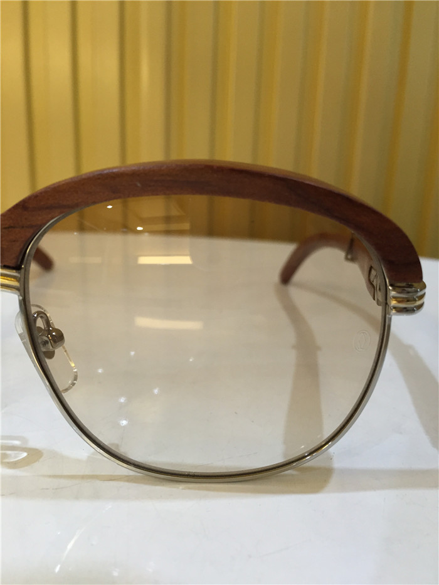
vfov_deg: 61.7
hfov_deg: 48.2
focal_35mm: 29
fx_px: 490
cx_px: 220
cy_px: 292
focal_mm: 4.15
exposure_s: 1/33
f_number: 2.2
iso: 160
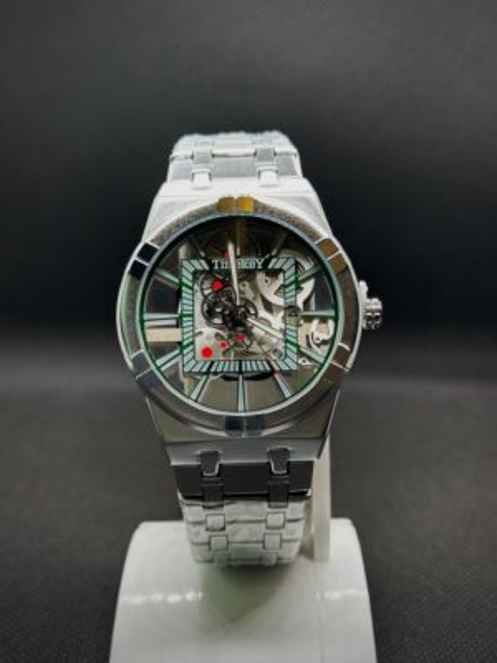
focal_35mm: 48
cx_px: 248
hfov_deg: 30.3
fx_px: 919
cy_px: 332
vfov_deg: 39.7
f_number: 1.78
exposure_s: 1/81
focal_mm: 6.86
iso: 80
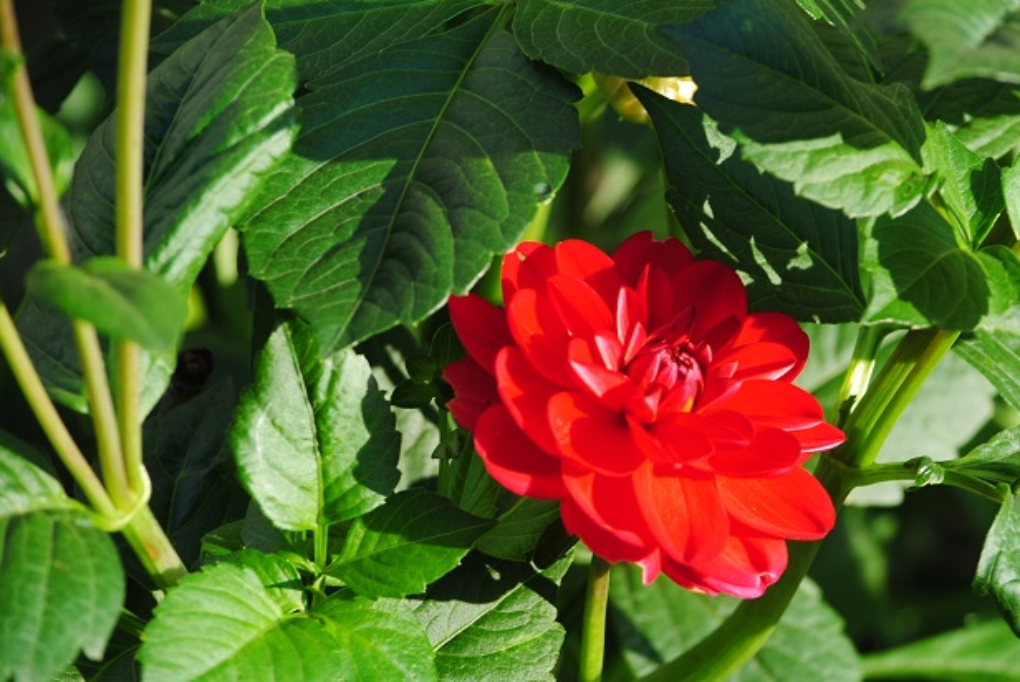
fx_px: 5417
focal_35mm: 191
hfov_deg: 10.7
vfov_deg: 7.2
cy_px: 401
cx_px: 657
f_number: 5
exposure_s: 1/100
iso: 100
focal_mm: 98
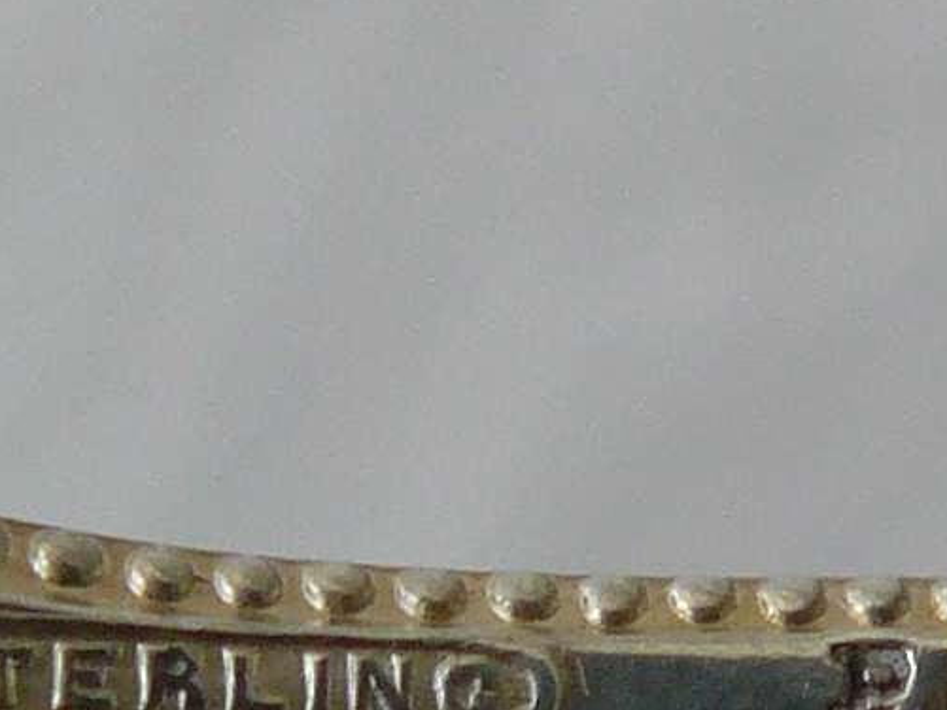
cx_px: 329
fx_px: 6376
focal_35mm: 233
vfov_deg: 6.4
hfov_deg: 8.5
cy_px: 744
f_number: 2.8
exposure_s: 1/50
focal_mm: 6.4
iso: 100
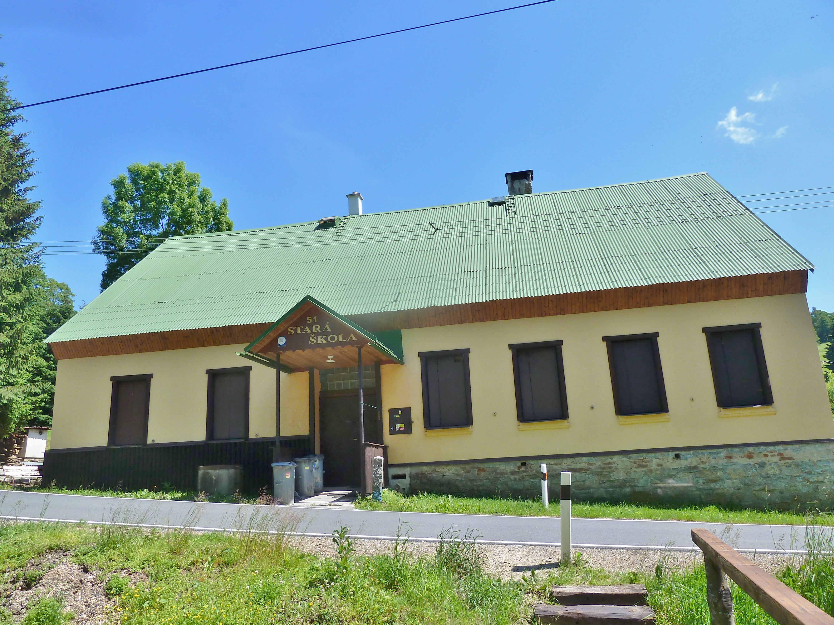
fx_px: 602
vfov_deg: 54.9
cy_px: 312
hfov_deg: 69.4
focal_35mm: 25
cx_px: 417
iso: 80
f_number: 4
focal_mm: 4.1
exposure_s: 1/320
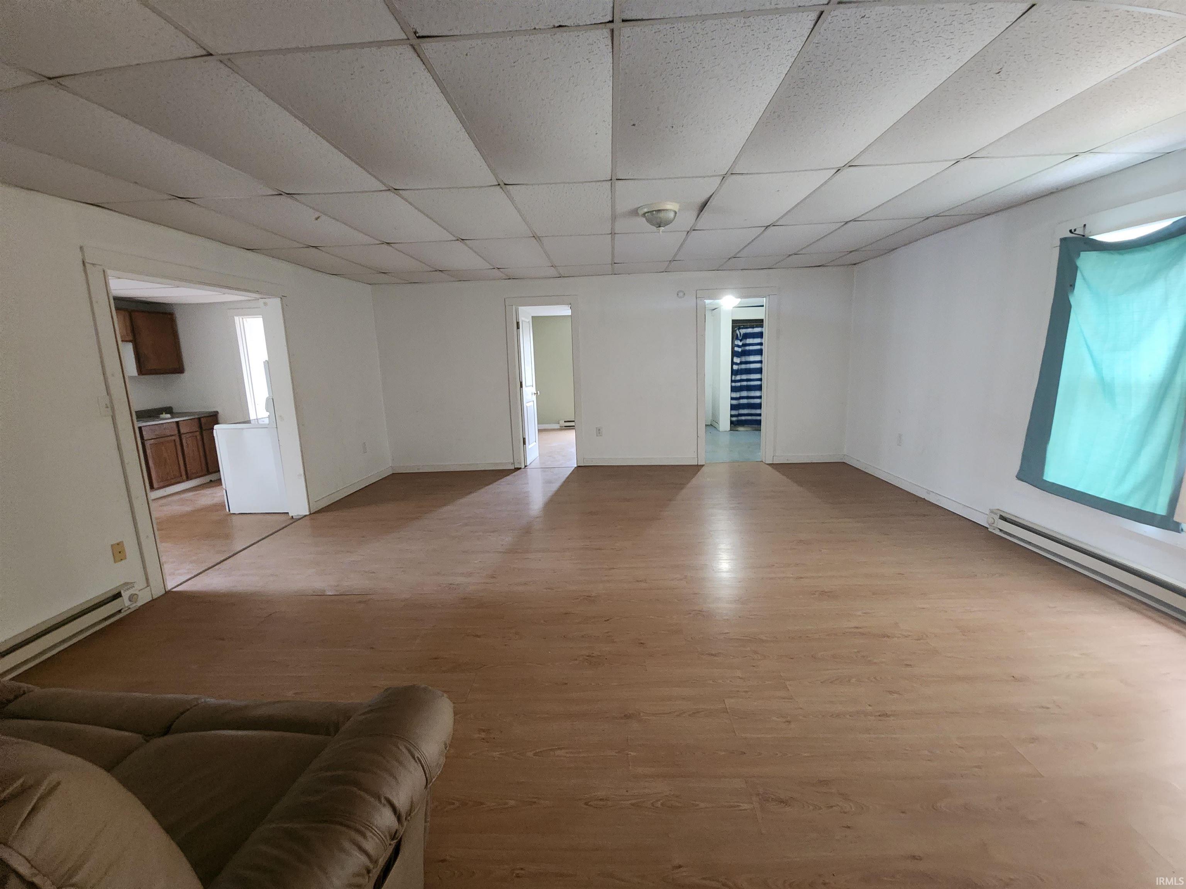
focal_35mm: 13
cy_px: 444
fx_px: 445
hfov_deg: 106.2
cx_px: 593
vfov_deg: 89.9
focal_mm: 2.2
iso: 500
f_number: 2.2
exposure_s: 1/30
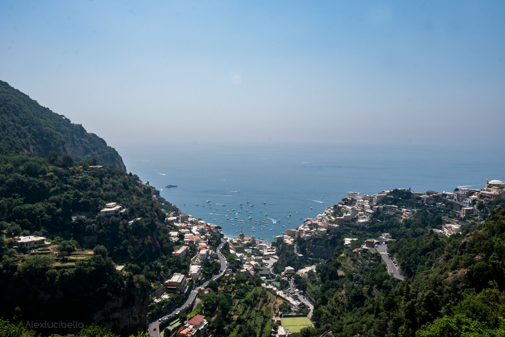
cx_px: 252
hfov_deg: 67.4
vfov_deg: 47.9
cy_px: 168
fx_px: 379
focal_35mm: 27
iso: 100
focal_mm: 18
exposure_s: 1/200
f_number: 16
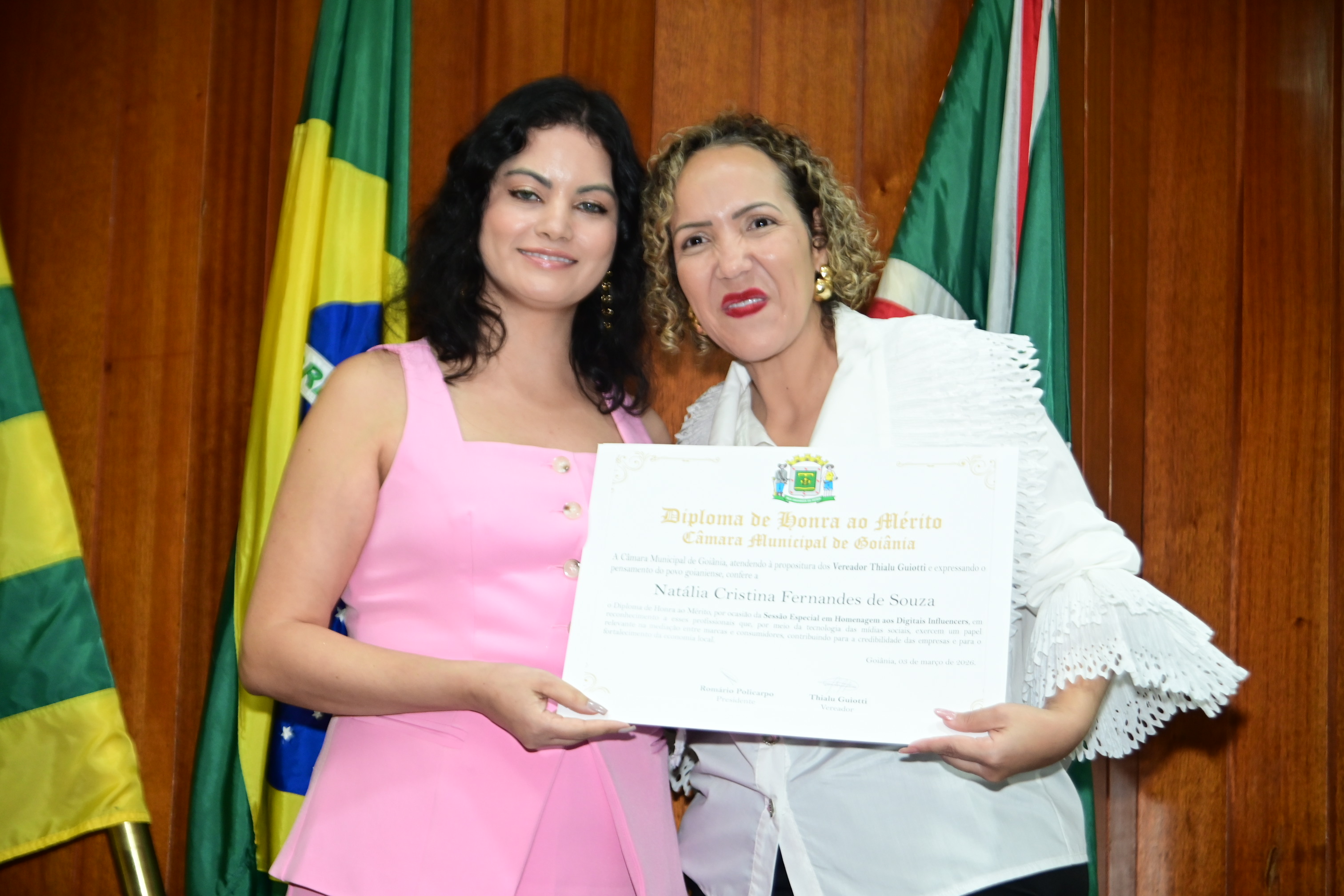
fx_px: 2912
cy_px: 448
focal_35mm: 78
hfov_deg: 26.0
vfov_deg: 17.5
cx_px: 672
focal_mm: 78
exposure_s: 1/125
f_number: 5.6
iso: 2000
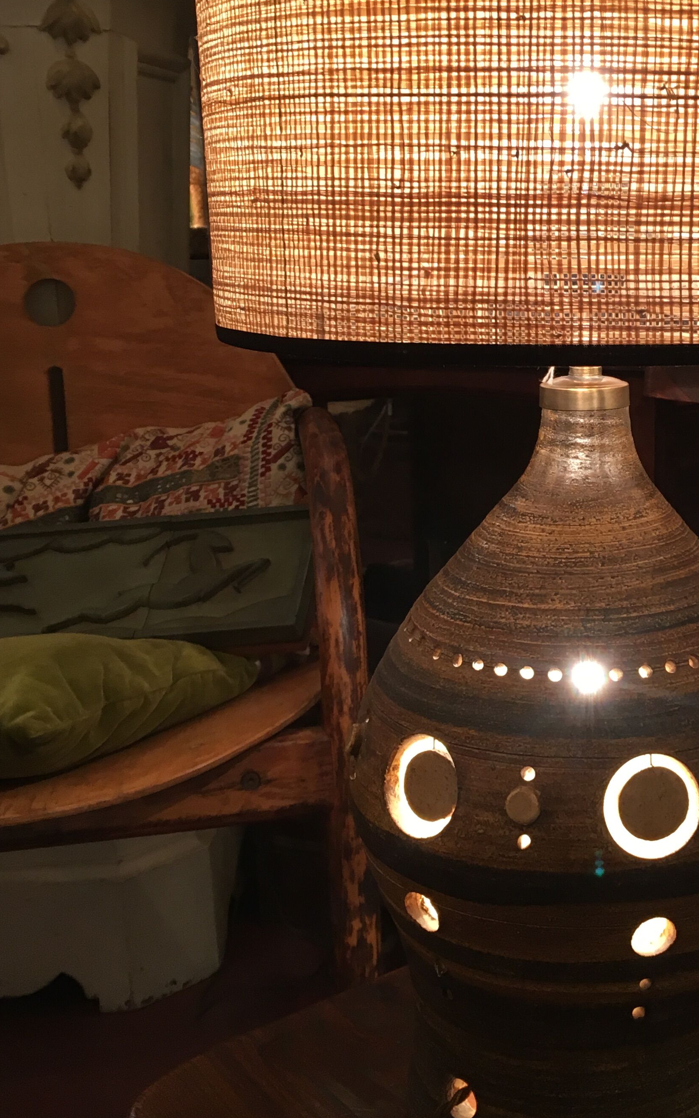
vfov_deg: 42.6
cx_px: 597
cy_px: 504
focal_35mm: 47
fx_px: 1433
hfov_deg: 26.7
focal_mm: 4.15
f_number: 2.2
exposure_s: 1/33
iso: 80
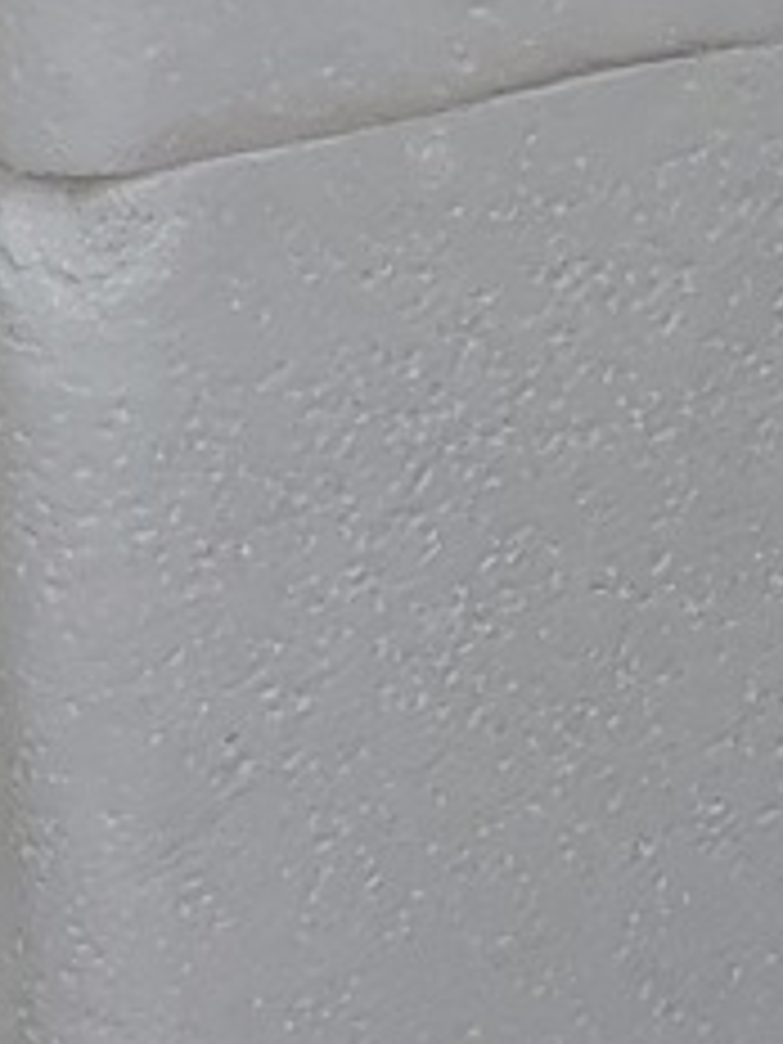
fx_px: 5670
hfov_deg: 7.8
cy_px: 495
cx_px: 855
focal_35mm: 188
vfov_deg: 10.5
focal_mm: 3.92
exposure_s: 1/50
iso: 125
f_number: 1.7
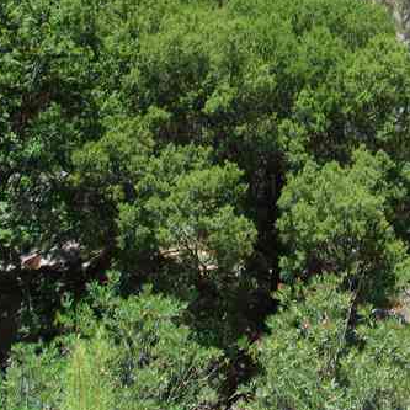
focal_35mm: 79
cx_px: 313
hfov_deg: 21.7
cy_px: 97
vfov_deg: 21.7
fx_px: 1059
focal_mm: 20.6
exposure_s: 1/50
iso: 200
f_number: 9
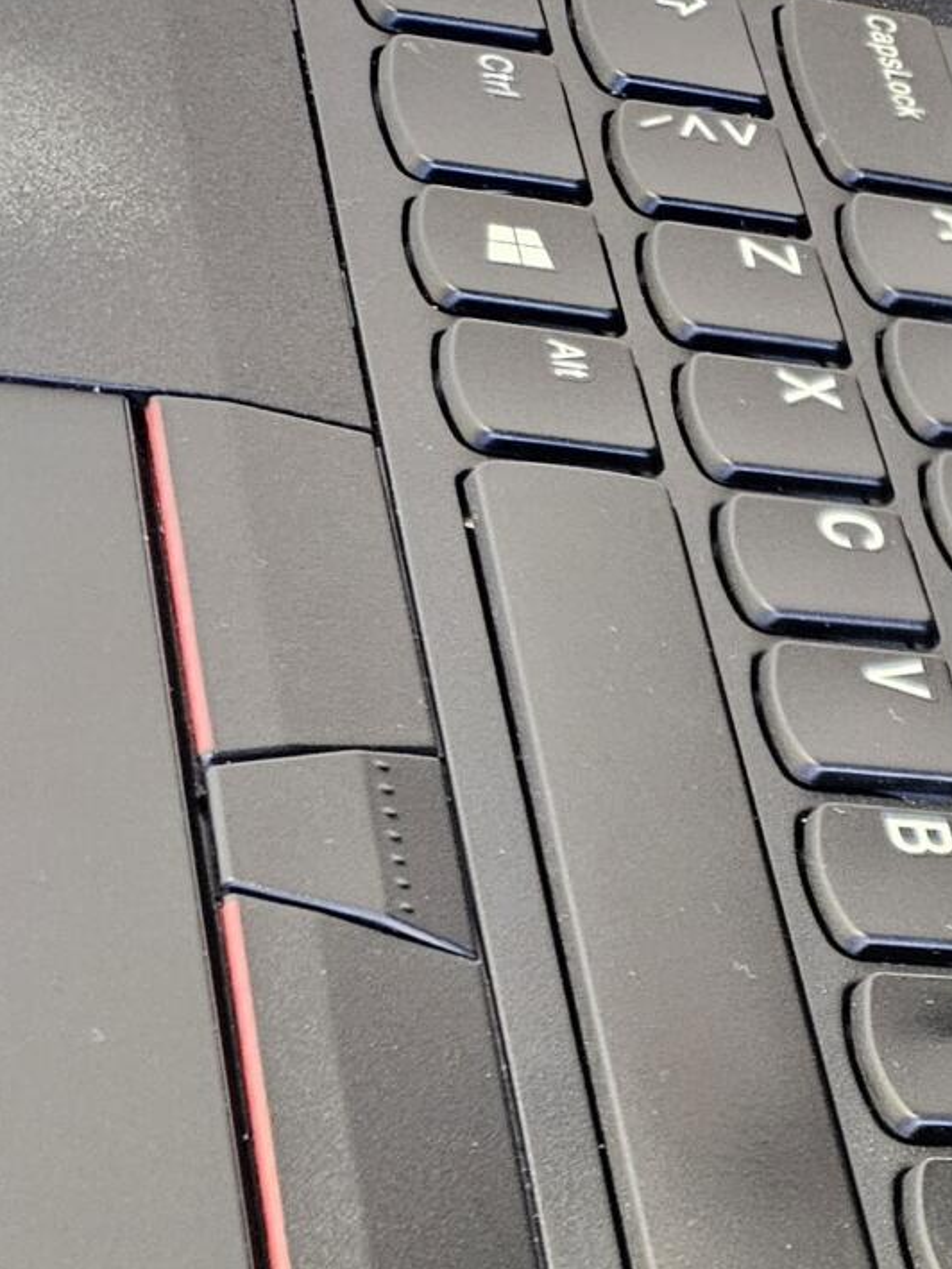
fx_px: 3043
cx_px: 1714
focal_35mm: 83
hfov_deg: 15.3
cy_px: 1958
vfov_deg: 20.0
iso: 500
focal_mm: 5.4
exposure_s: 1/33.3
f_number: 1.8
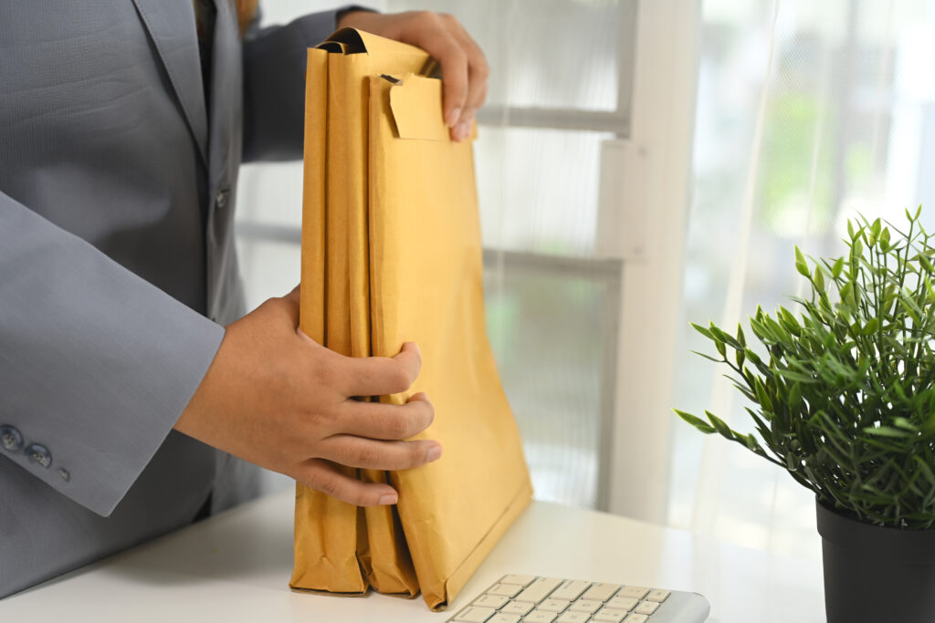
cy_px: 312
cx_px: 468
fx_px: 1299
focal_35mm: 50
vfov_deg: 27.0
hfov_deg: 39.6
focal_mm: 50
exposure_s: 1/250
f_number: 2.8
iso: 400
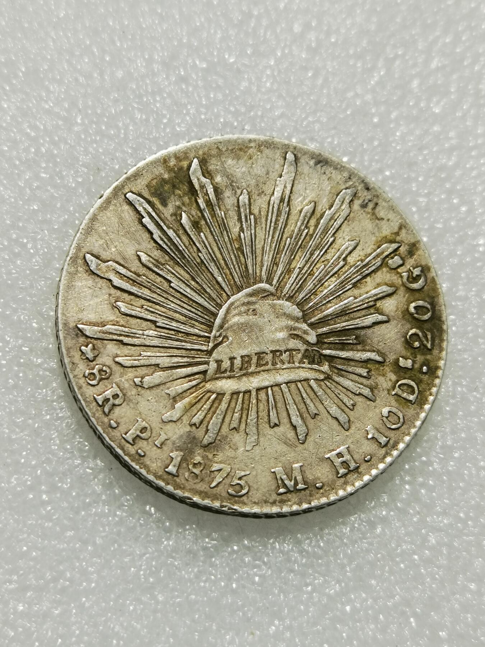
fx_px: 1196
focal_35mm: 64
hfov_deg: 22.9
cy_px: 324
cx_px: 242
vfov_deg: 30.3
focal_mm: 6.67
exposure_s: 1/100
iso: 80
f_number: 1.9
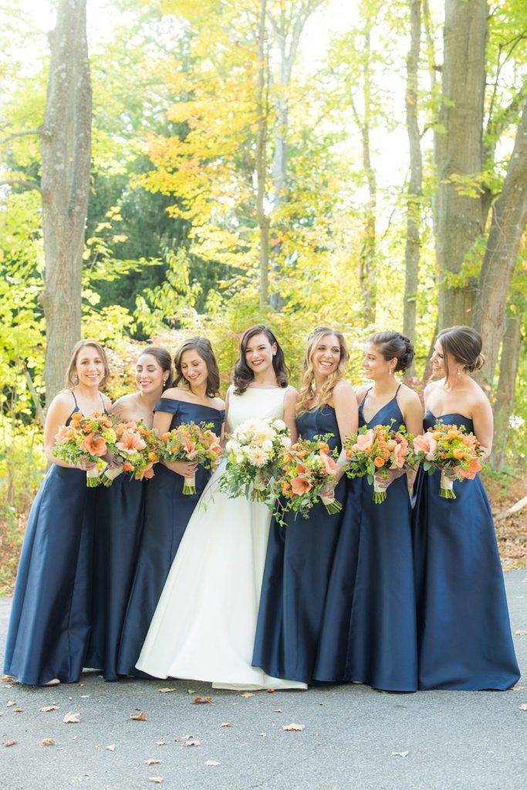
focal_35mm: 50
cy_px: 395
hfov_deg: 27.0
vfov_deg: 39.6
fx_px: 1097
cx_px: 264
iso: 320
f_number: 4.5
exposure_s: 1/200
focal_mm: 50
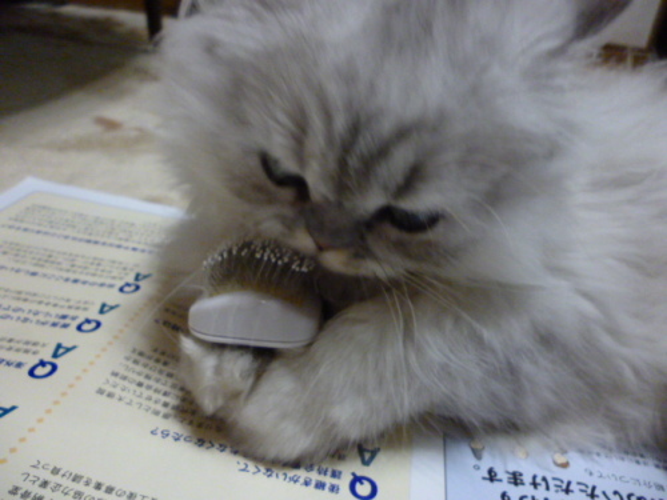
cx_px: 334
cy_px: 250
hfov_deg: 63.4
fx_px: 540
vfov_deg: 49.7
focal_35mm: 28
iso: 800
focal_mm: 5
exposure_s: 1/50
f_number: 3.1
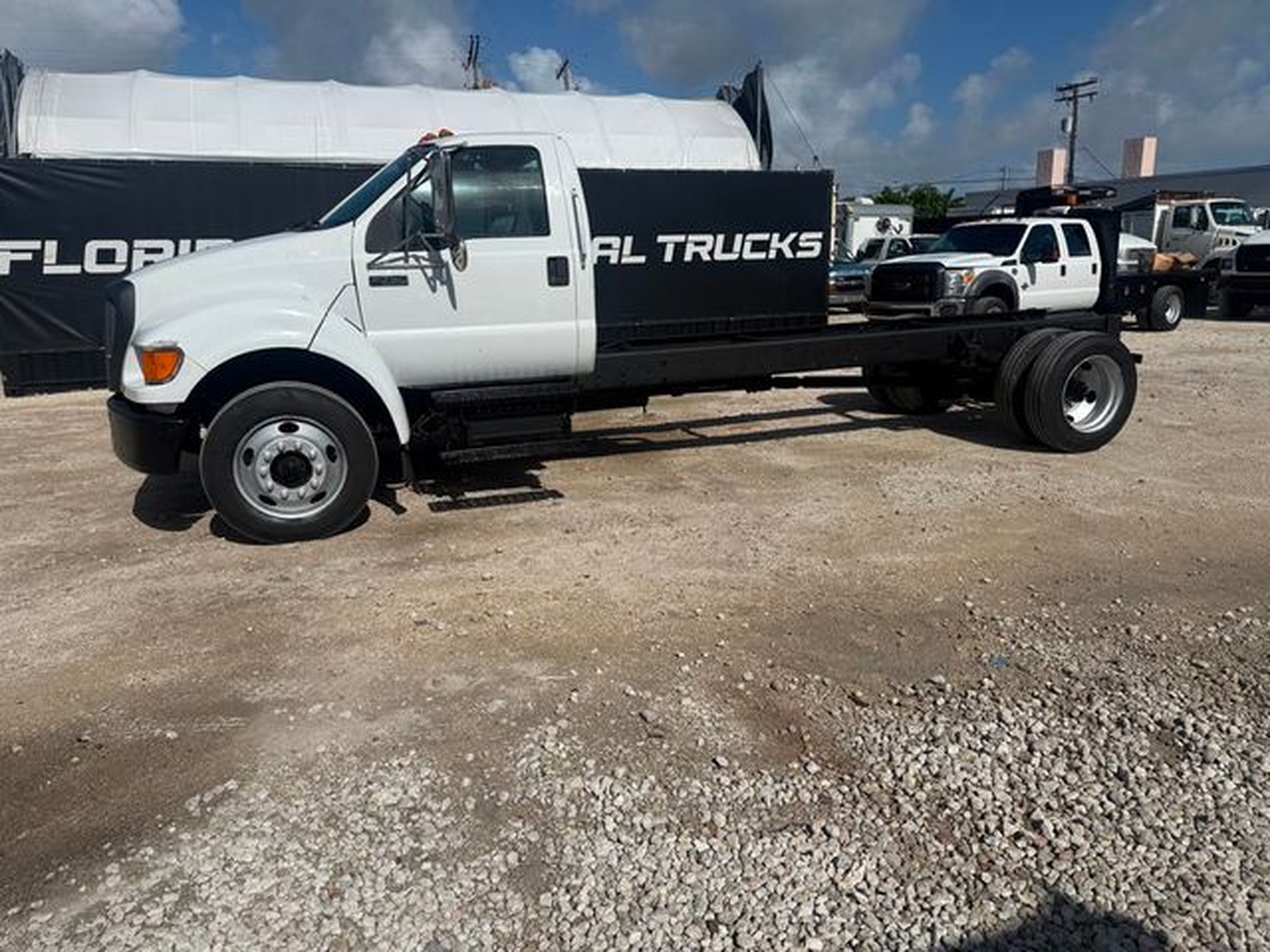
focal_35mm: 24
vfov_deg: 56.8
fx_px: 881
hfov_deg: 71.6
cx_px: 635
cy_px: 476
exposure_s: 1/14286
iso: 80
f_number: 1.78
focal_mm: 6.76
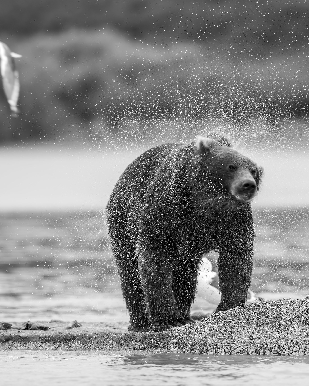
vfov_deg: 2.7
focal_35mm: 705
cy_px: 193
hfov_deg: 2.2
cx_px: 183
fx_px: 8061
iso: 800
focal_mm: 500
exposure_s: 1/400
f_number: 5.6
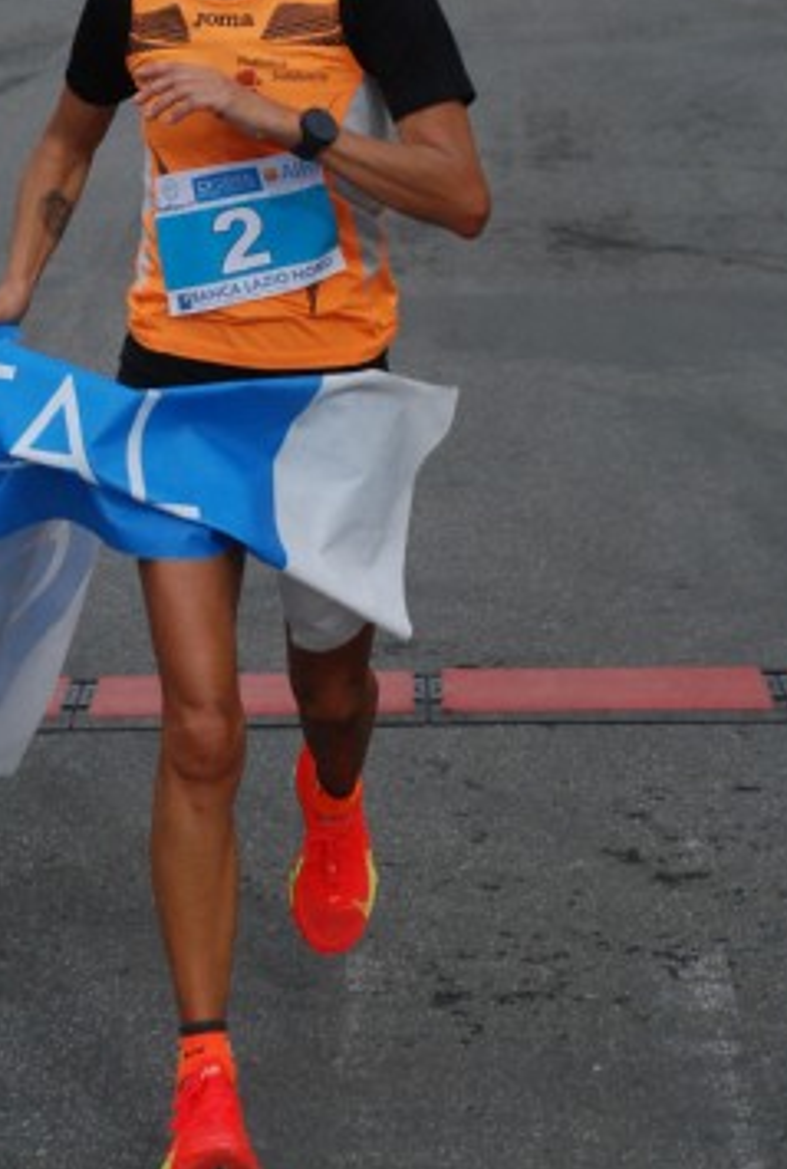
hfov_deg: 9.4
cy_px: 346
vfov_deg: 13.9
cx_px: 288
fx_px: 4787
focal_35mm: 147
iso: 1000
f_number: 7.1
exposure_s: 1/1600
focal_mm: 58
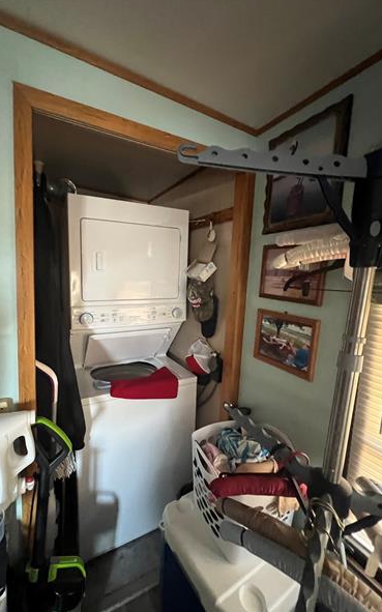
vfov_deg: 105.3
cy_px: 303
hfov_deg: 78.2
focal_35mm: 14
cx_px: 165
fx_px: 233
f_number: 1.8
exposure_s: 1/60
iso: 1000
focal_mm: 1.57
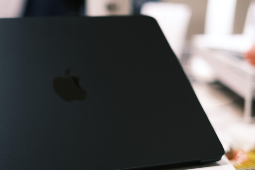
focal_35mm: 85
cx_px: 63
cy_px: 128
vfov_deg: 16.0
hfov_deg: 23.7
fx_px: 602
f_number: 1.4
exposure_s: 1/105
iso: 320
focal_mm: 35
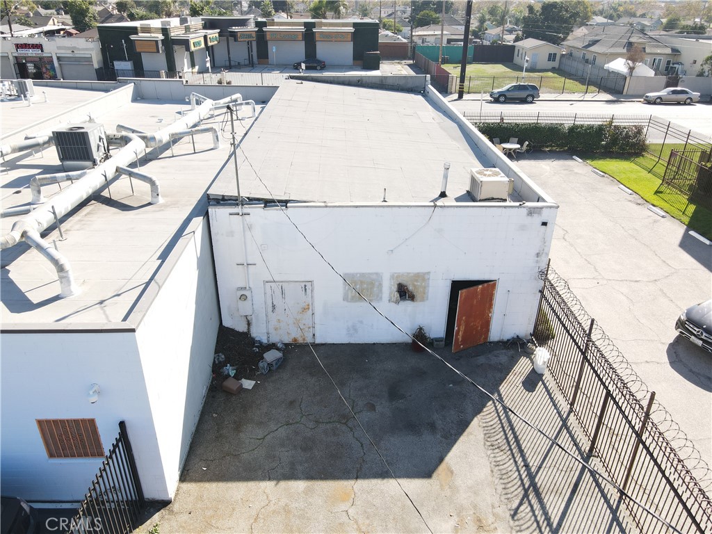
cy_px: 267
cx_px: 356
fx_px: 494
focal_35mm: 24
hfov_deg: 71.6
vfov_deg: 56.8
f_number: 2.8
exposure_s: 1/15
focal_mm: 4.5
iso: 100
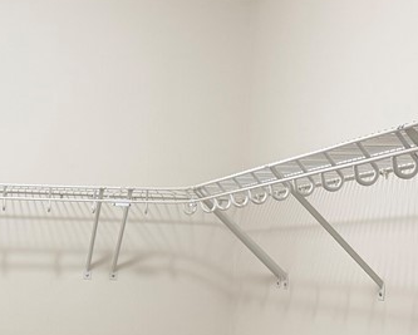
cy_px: 384
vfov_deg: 20.2
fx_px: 892
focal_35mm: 72
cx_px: 9
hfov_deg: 25.2
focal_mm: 6.76
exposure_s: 1/120
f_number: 1.78
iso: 200
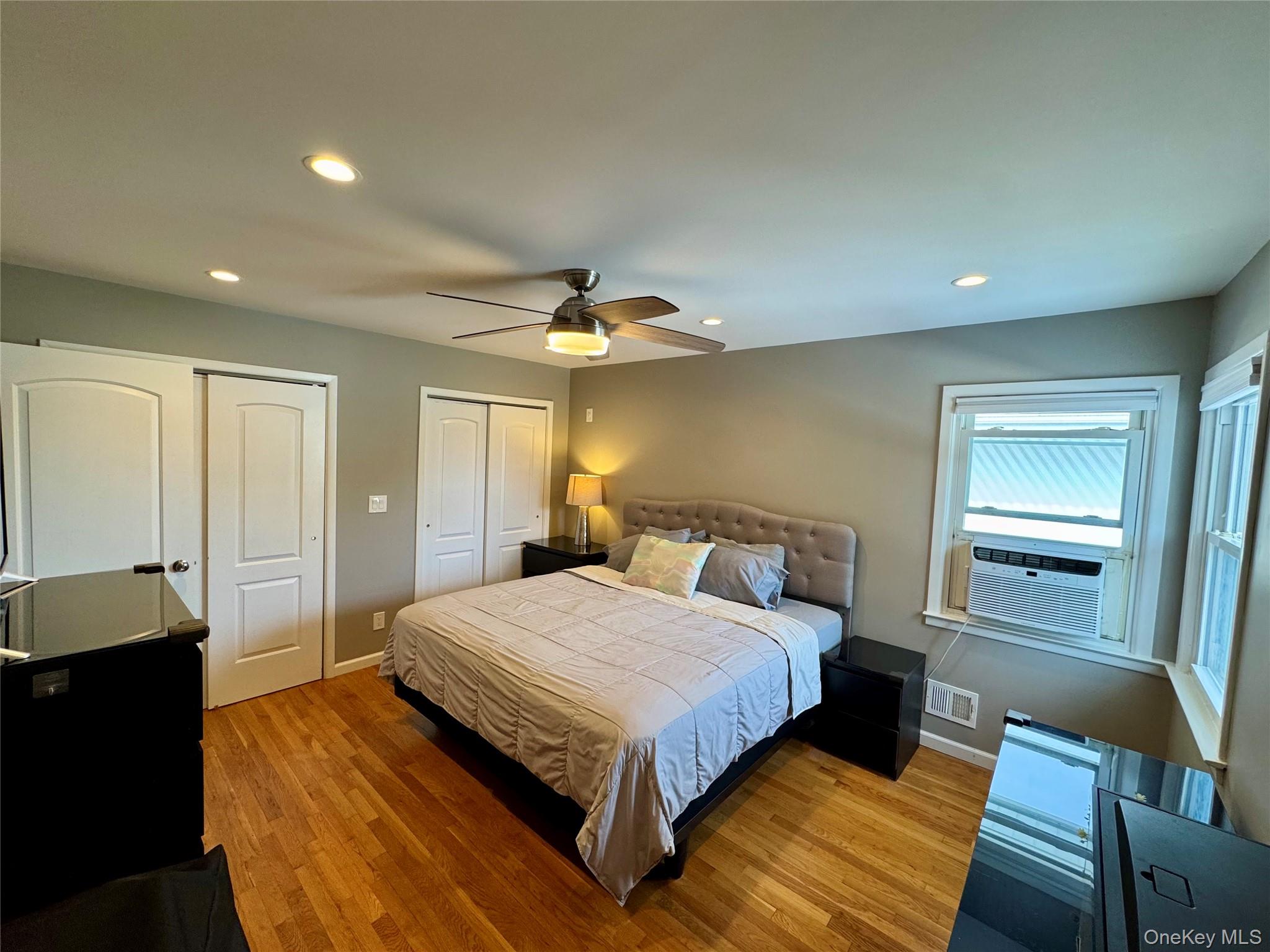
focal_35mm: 14
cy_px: 476
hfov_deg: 102.1
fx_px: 514
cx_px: 635
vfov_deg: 85.7
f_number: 2.2
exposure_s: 1/120
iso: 160
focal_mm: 2.22
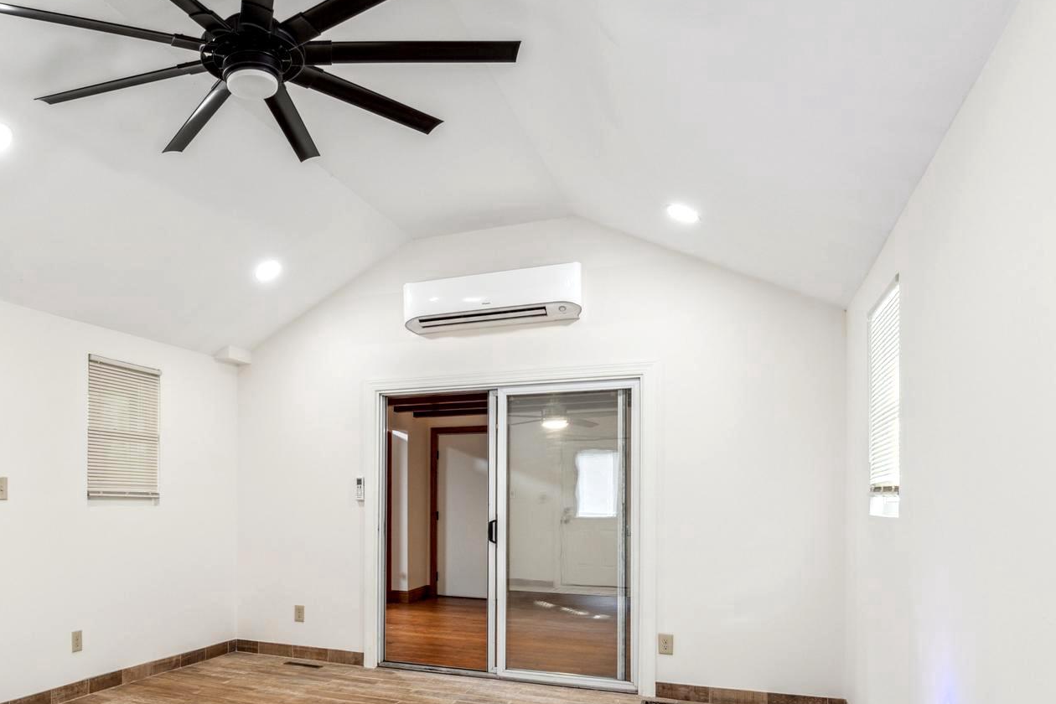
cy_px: 520
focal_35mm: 26
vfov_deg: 47.4
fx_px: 772
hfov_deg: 66.1
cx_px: 318
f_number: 8
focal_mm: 16.2
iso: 400
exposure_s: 1/6
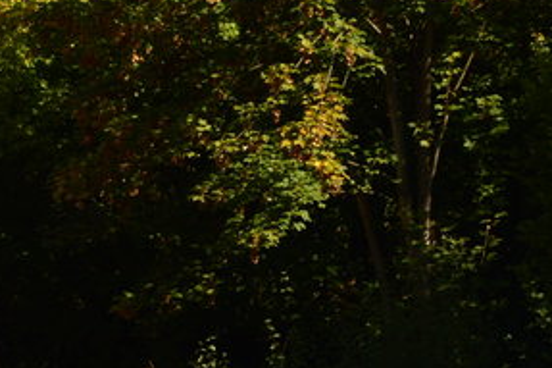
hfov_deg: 13.6
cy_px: 307
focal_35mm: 138
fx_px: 2115
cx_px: -367
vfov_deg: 9.9
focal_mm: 22
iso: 100
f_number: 8
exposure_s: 1/320
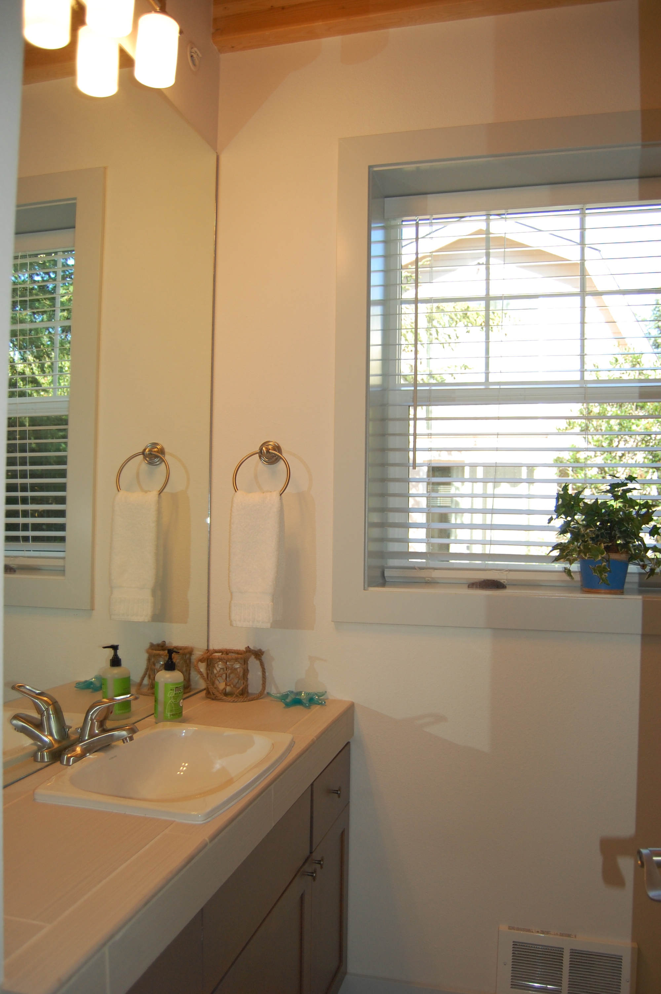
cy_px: 497
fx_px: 745
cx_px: 330
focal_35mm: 27
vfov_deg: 67.4
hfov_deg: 47.8
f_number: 3.5
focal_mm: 18
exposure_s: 1/250
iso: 400
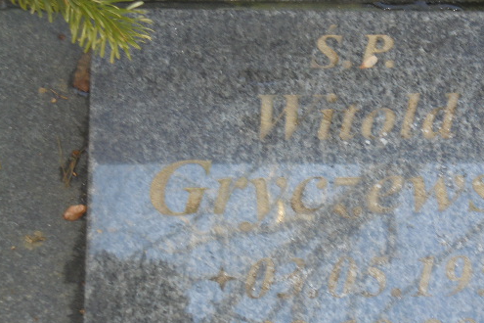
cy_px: 195
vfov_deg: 9.5
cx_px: 308
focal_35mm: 144
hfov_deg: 14.2
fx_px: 1936
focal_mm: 19.2
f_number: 5.1
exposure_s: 1/30
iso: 100
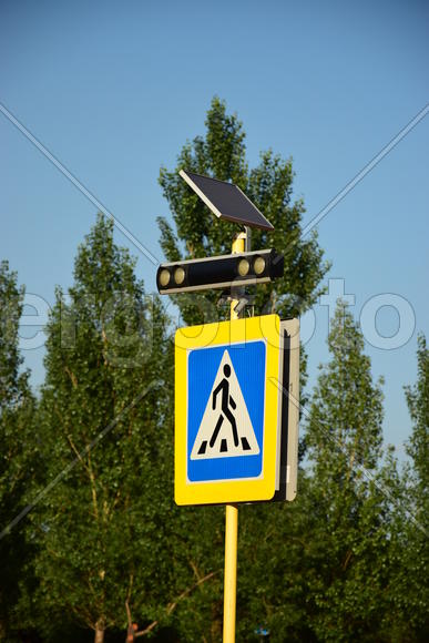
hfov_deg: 8.7
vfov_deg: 13.0
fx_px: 2813
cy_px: 322
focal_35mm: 158
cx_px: 214
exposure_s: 1/500
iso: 100
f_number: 5.6
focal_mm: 105
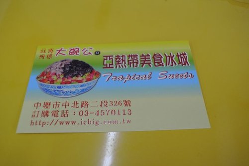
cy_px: 83
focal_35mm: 27
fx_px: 187
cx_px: 124
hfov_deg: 67.4
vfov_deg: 48.0
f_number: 2.8
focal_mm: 10
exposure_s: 1/80
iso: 200
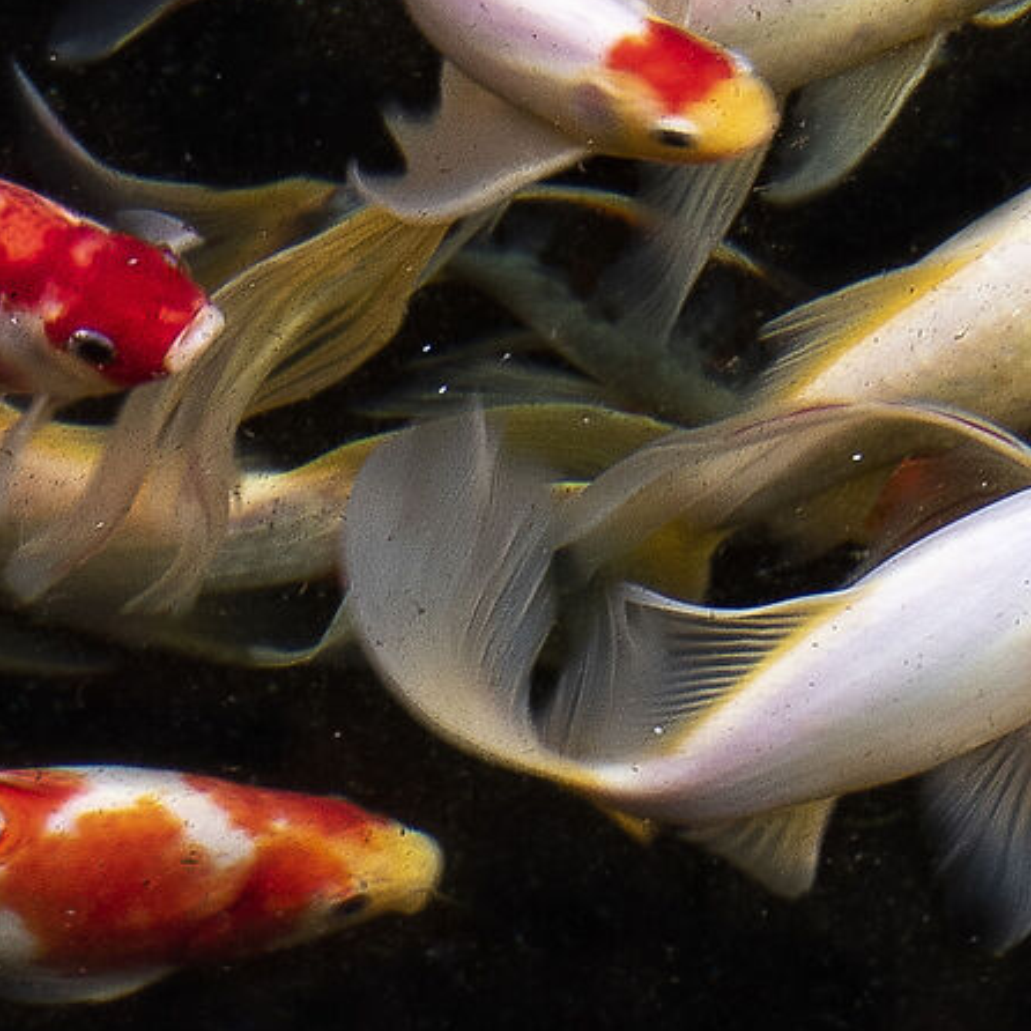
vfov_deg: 4.5
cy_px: 1595
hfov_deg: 4.6
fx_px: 12940
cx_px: 236
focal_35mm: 384
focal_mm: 56
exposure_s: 1/40
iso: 100
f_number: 4.8
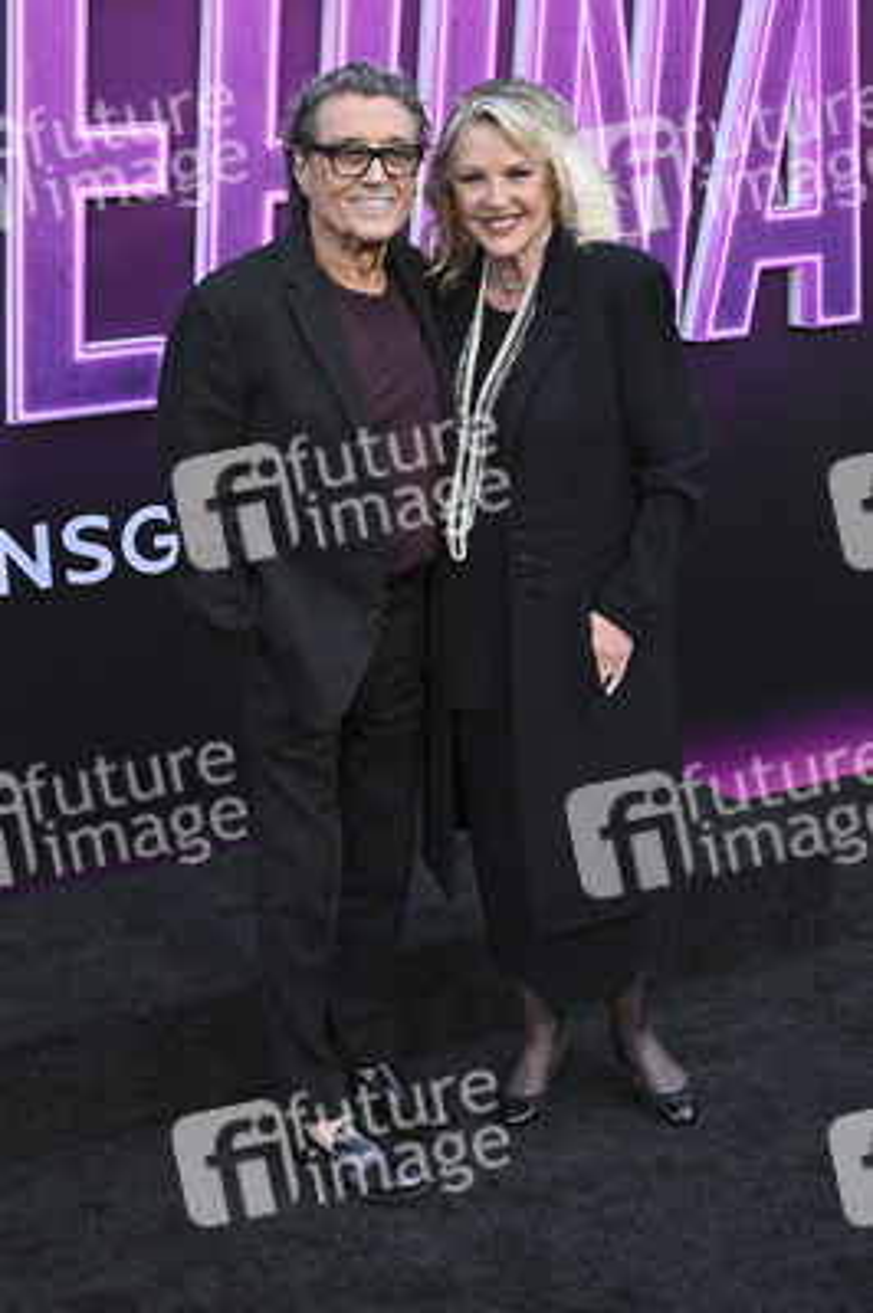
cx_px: 436
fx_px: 1749
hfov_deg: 28.0
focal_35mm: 48
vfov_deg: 41.1
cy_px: 656
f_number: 5.6
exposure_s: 1/320
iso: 1600
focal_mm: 48
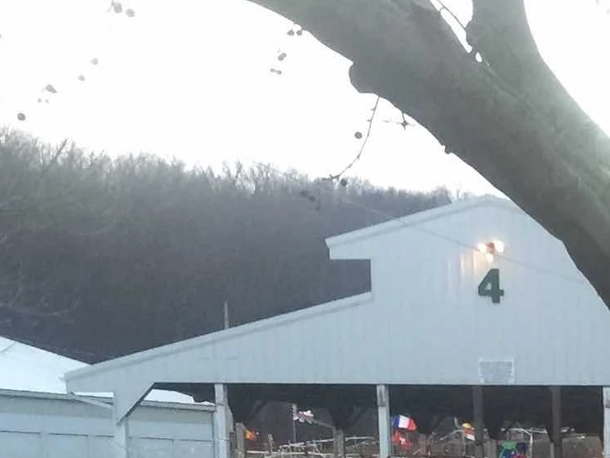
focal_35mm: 128
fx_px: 2256
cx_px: 1098
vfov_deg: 10.9
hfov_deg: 13.7
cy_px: 777
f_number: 2.2
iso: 32
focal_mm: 4.15
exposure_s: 1/30
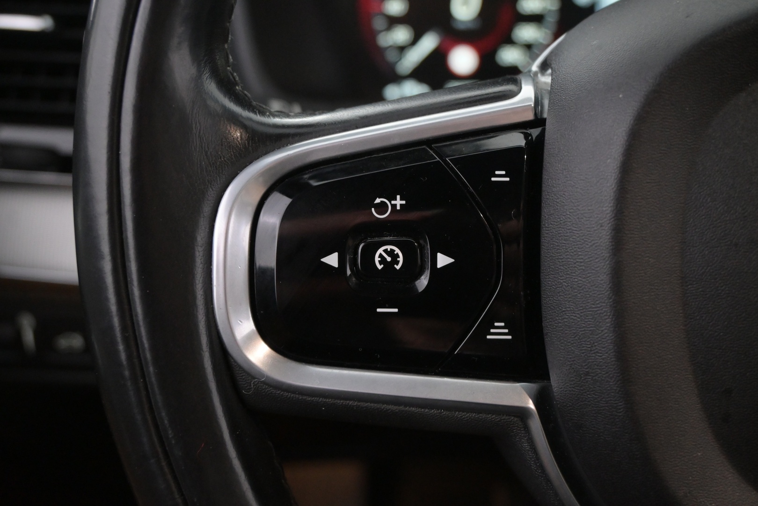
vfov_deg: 32.4
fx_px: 868
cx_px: 379
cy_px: 253
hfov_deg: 47.2
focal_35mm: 41
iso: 3200
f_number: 4.5
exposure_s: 1/40
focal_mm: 27.5
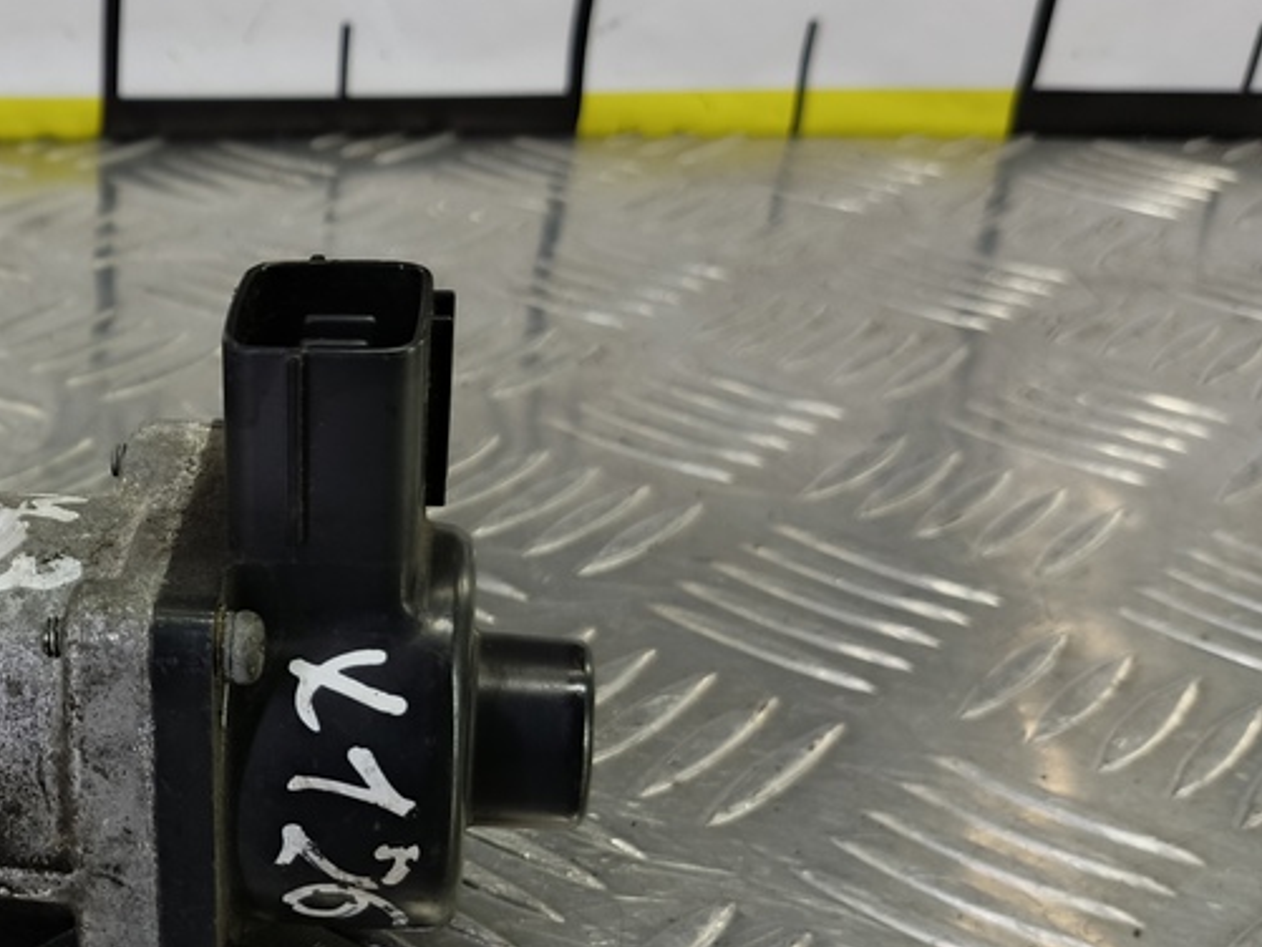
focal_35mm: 47
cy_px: 627
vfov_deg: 30.7
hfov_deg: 36.3
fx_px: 1714
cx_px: -3
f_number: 1.6
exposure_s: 1/33.3
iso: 115
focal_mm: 4.11
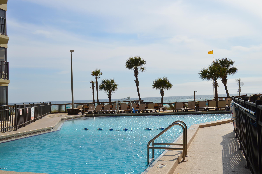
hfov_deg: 53.2
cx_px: 131
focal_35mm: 36
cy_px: 87
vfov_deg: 36.8
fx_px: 262
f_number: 10
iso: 100
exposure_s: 1/400
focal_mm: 24
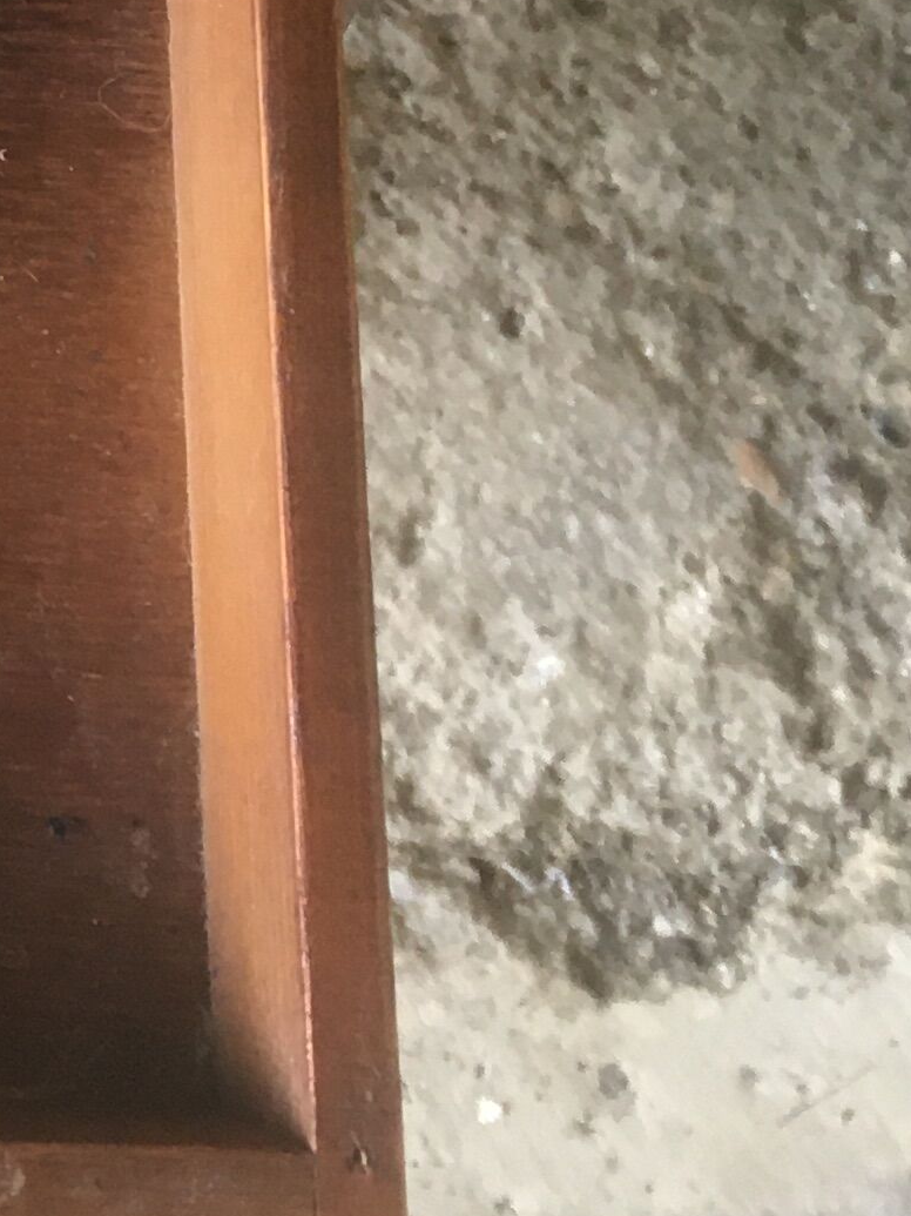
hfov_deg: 12.1
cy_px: -543
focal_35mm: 113
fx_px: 3966
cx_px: -691
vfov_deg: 16.1
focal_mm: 4.15
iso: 100
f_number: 2.2
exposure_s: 1/33
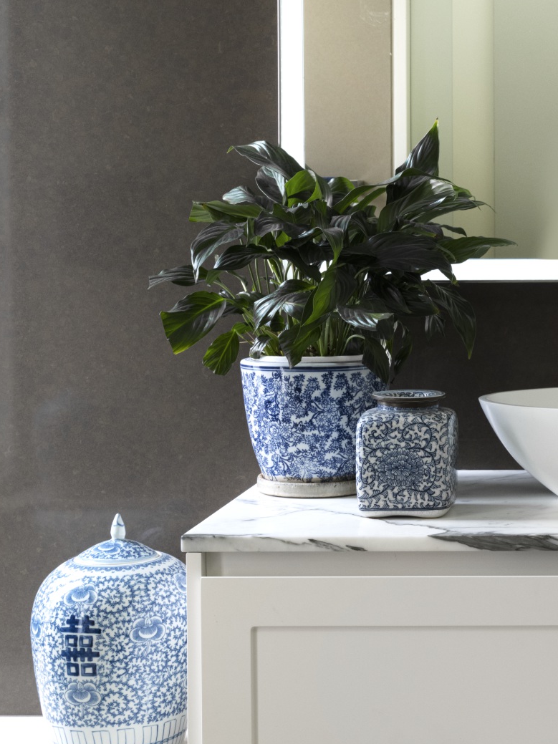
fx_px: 1483
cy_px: 292
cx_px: 621
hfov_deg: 20.3
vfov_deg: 28.1
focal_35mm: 69
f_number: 11
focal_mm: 35.6
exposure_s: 1/6
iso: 800
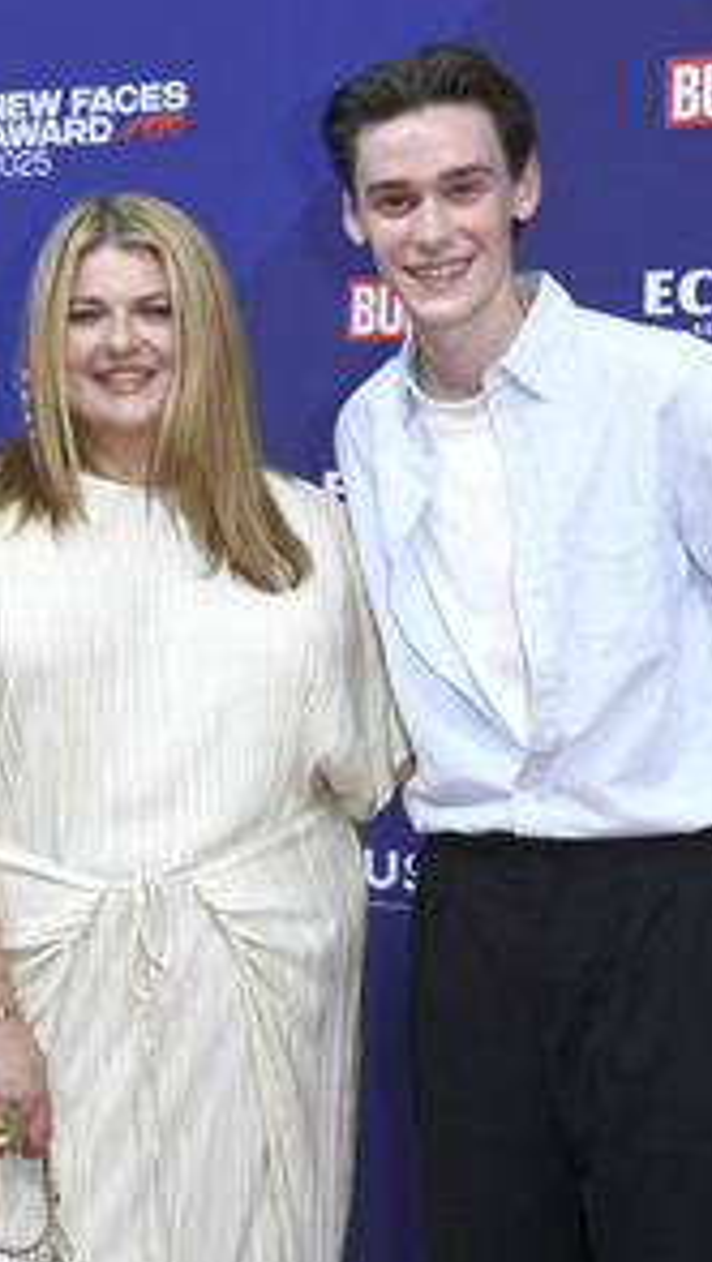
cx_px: 135
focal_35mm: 77
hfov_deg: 15.6
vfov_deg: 27.5
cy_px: 635
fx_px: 2577
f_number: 5.6
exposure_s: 1/250
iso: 800
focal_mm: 48
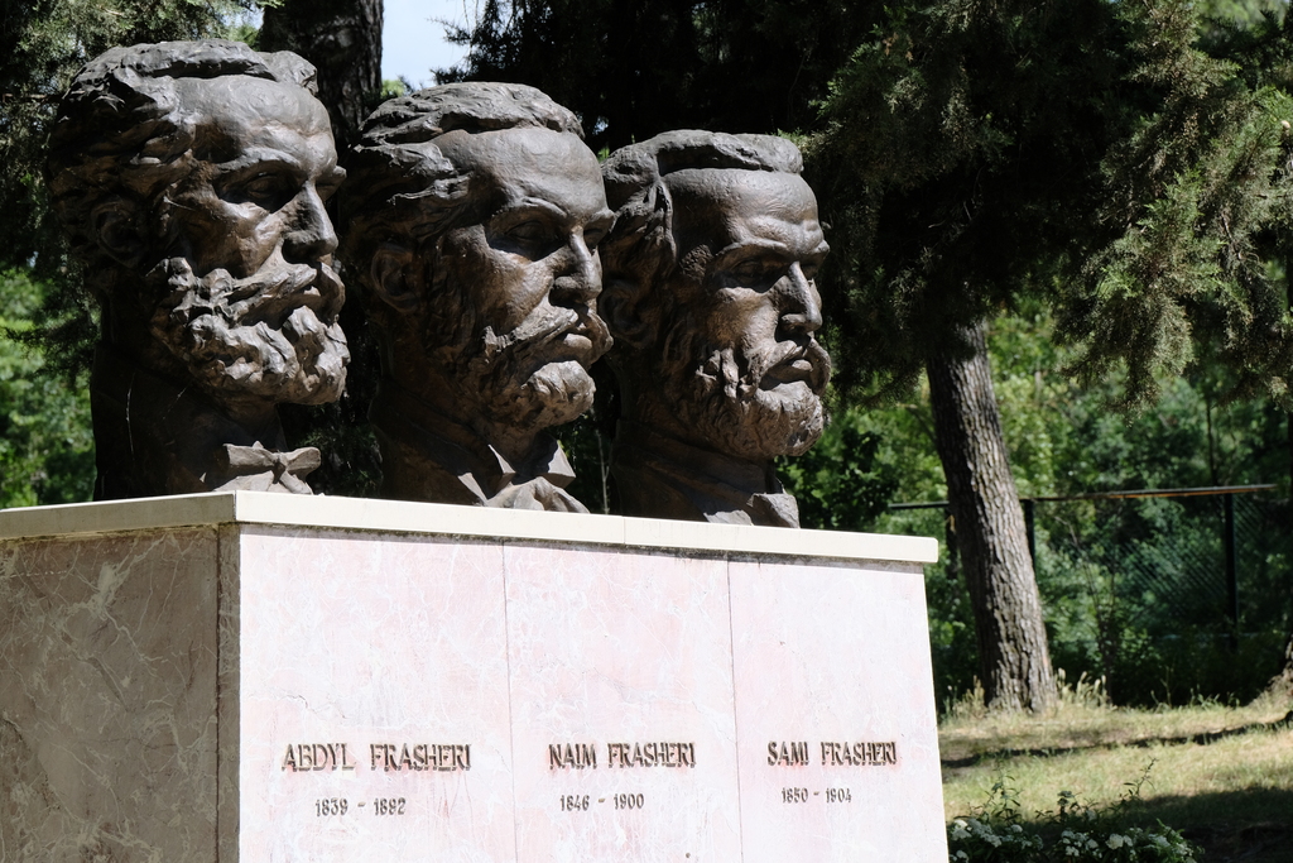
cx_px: 646
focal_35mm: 105
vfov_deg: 13.0
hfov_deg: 19.5
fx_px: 3772
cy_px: 432
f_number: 8
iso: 640
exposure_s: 1/550
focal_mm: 70
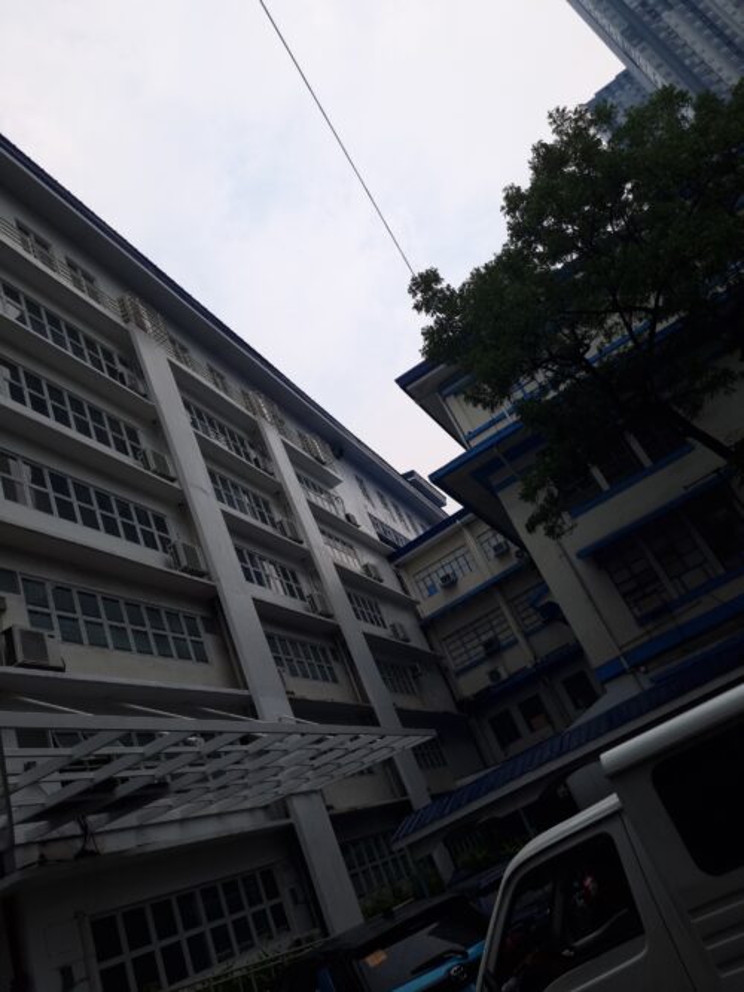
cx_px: 372
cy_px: 496
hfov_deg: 53.0
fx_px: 745
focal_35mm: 26
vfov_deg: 67.3
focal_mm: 5.4
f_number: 1.8
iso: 50
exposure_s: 1/777
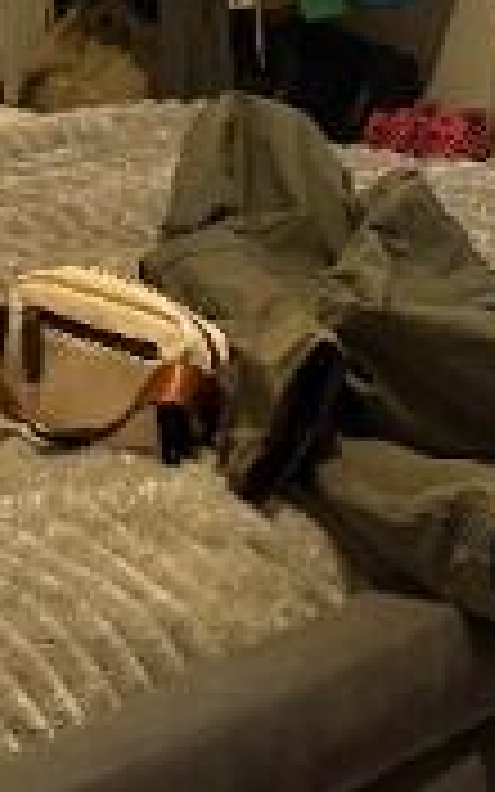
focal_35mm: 148
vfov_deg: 12.7
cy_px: -675
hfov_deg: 8.8
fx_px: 3195
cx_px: -18
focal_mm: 6.76
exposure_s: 1/50
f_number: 1.78
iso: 320
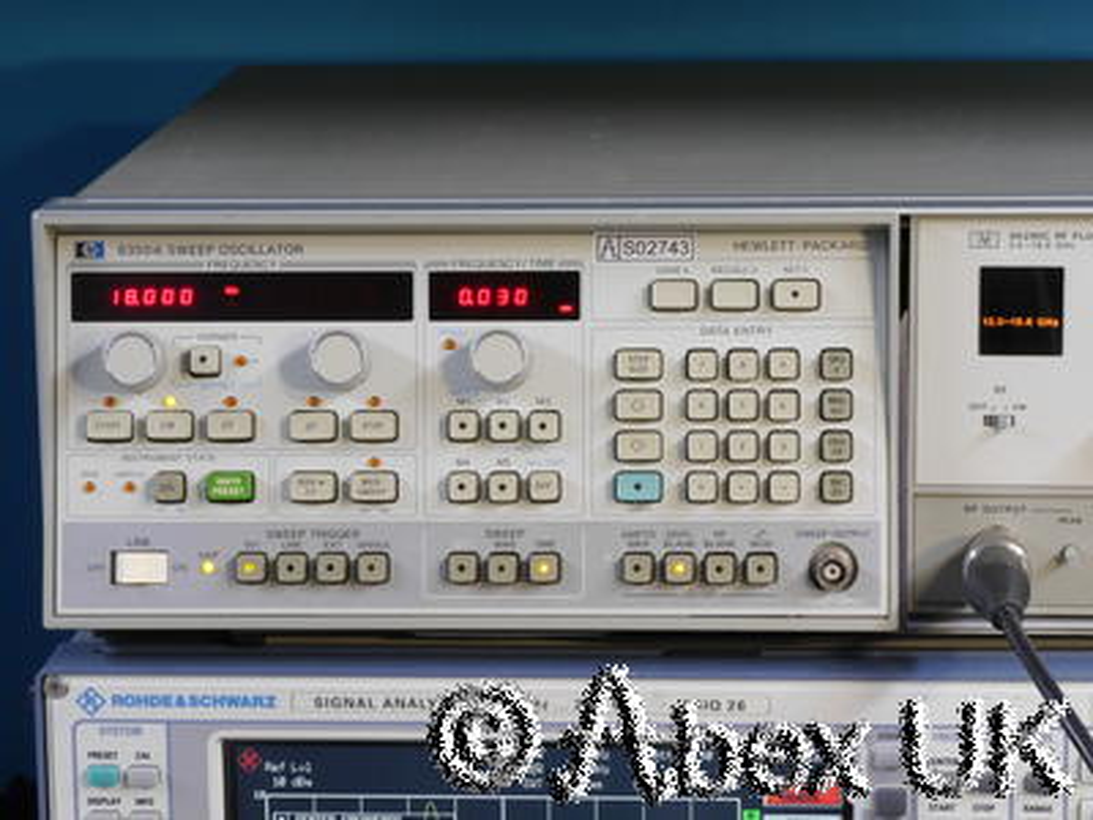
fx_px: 4105
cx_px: 546
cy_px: 410
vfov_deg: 11.4
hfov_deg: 15.2
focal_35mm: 130
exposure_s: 1/1.3
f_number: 22
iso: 800
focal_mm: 65
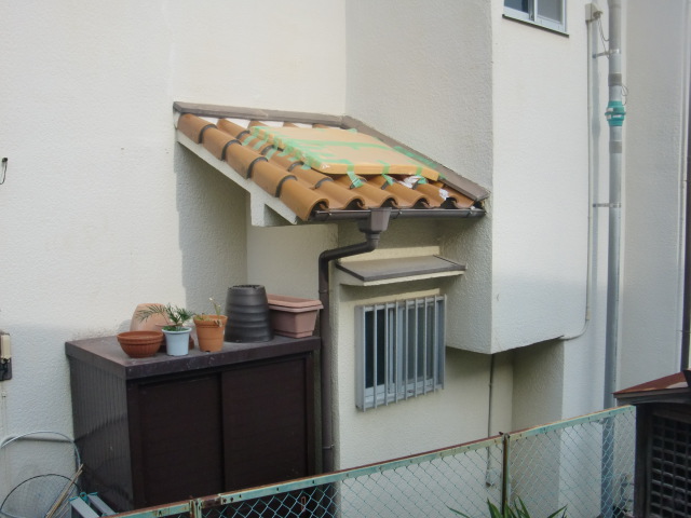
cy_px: 259
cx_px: 346
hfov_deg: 49.0
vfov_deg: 37.7
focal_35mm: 38
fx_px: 759
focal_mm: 6.66
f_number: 3.9
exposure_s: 1/400
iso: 64
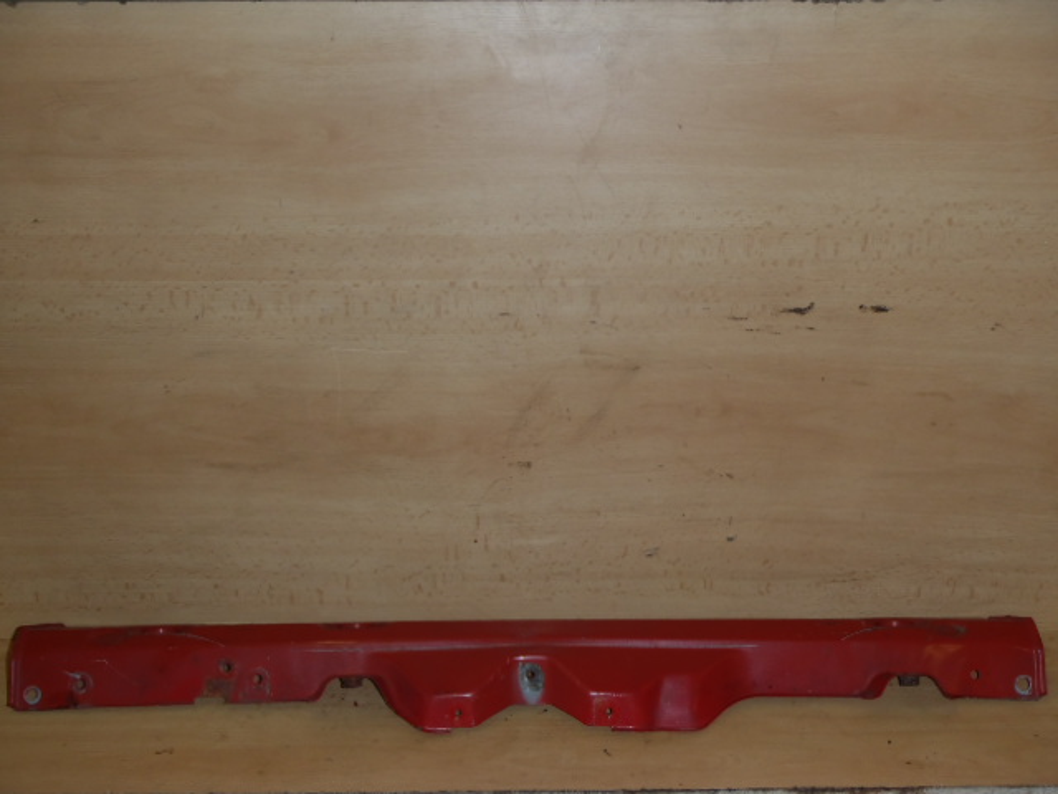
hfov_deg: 49.0
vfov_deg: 37.7
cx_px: 529
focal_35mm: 38
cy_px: 397
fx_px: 1161
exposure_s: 1/40
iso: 100
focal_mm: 6.83
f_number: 4.6
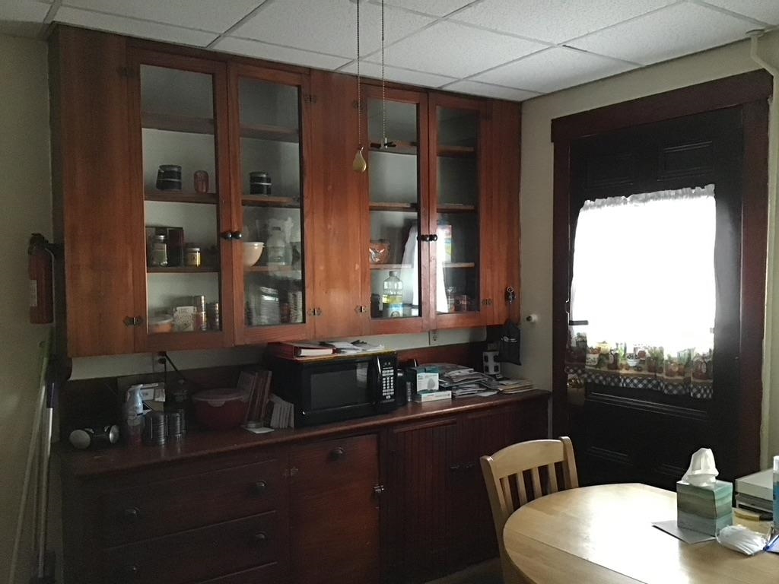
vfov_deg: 45.4
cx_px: 390
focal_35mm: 31
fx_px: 698
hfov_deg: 58.4
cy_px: 292
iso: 400
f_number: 2.4
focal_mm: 3.3
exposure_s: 1/15
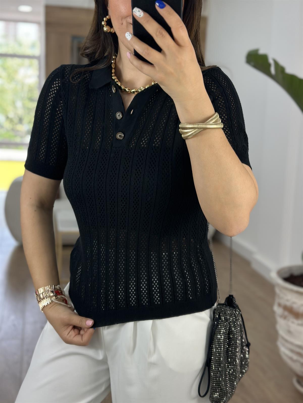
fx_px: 560
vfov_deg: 39.7
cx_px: 152
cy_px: 202
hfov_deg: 30.3
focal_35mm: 48
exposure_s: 1/153
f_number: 1.78
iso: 64
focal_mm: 6.86
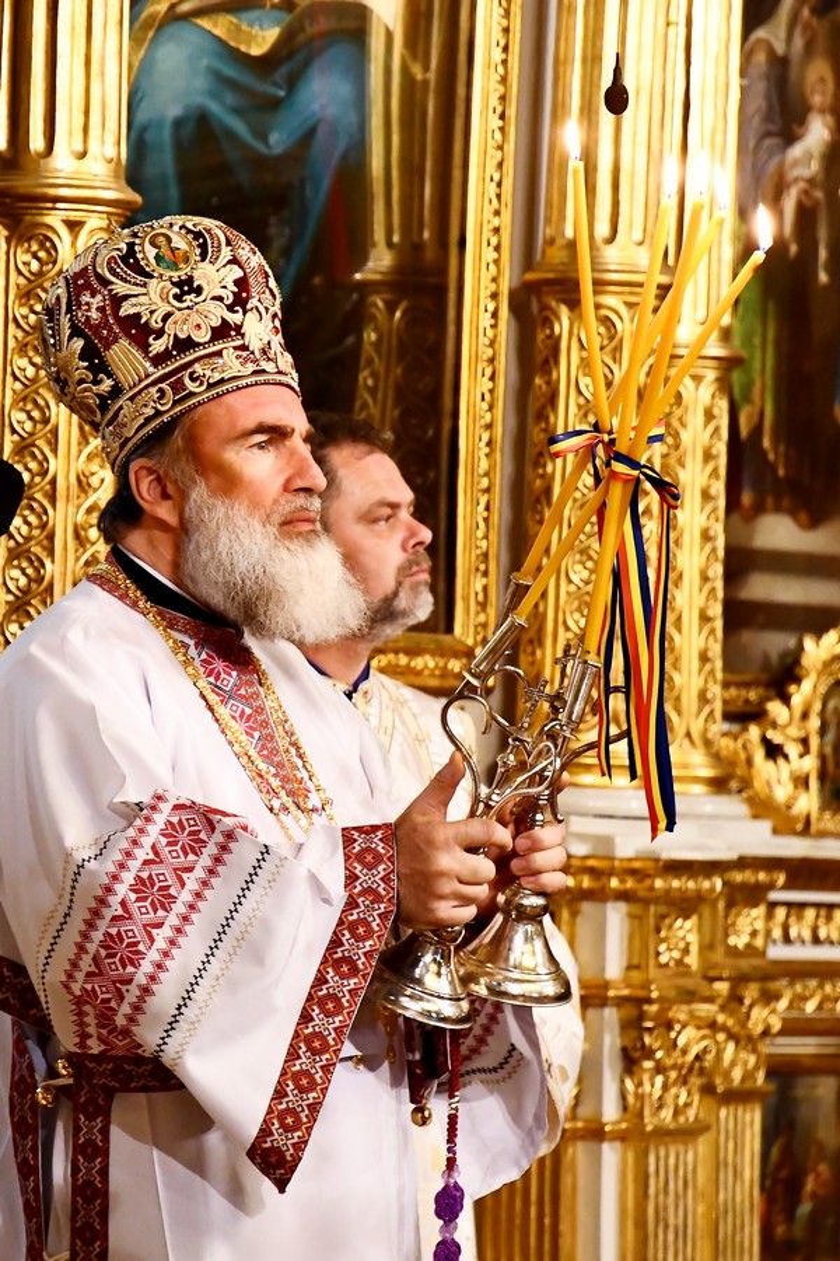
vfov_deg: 17.1
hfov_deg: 11.4
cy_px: 630
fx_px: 4200
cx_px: 420
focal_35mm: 120
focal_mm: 80
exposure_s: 1/50
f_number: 4
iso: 3200
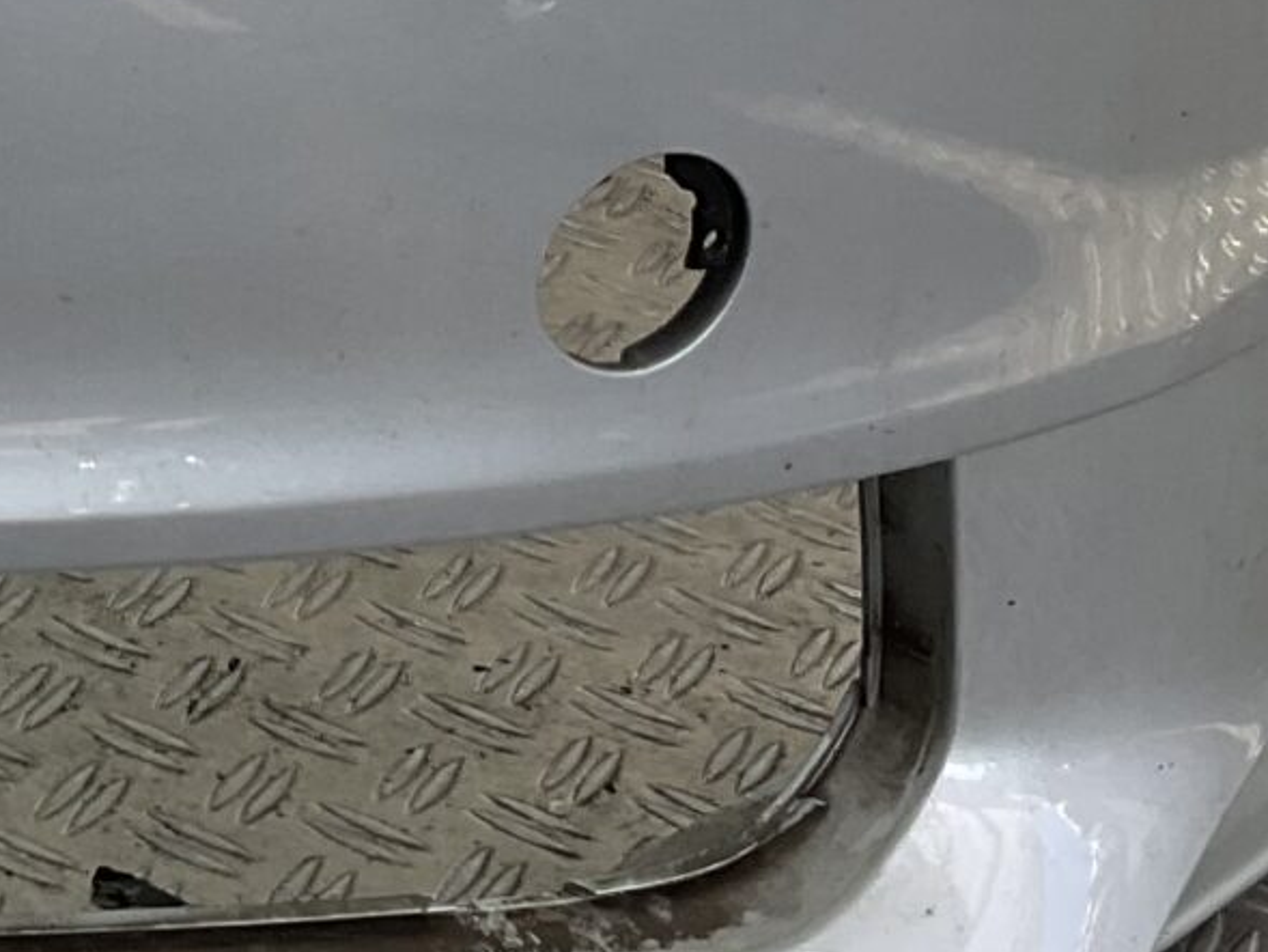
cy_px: -237
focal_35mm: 126
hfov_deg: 15.3
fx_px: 4616
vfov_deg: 11.5
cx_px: -34
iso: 16
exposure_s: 1/251
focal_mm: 3
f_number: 1.8
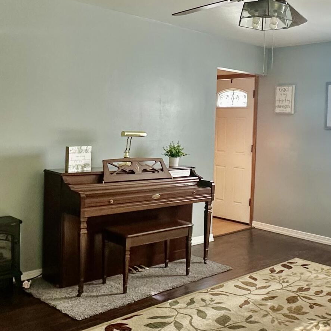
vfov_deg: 40.0
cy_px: 155
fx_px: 454
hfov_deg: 39.3
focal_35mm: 42
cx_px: 232
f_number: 2.2
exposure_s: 1/99
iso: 250
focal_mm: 2.22
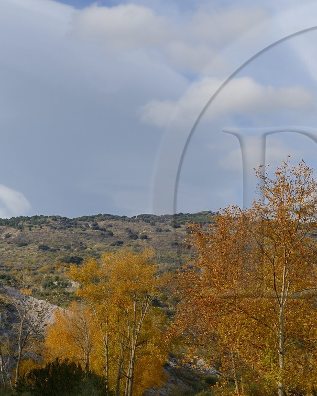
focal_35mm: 115
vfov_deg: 16.7
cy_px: 213
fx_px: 1349
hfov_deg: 13.1
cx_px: 366
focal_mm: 58
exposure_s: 1/250
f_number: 11
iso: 200
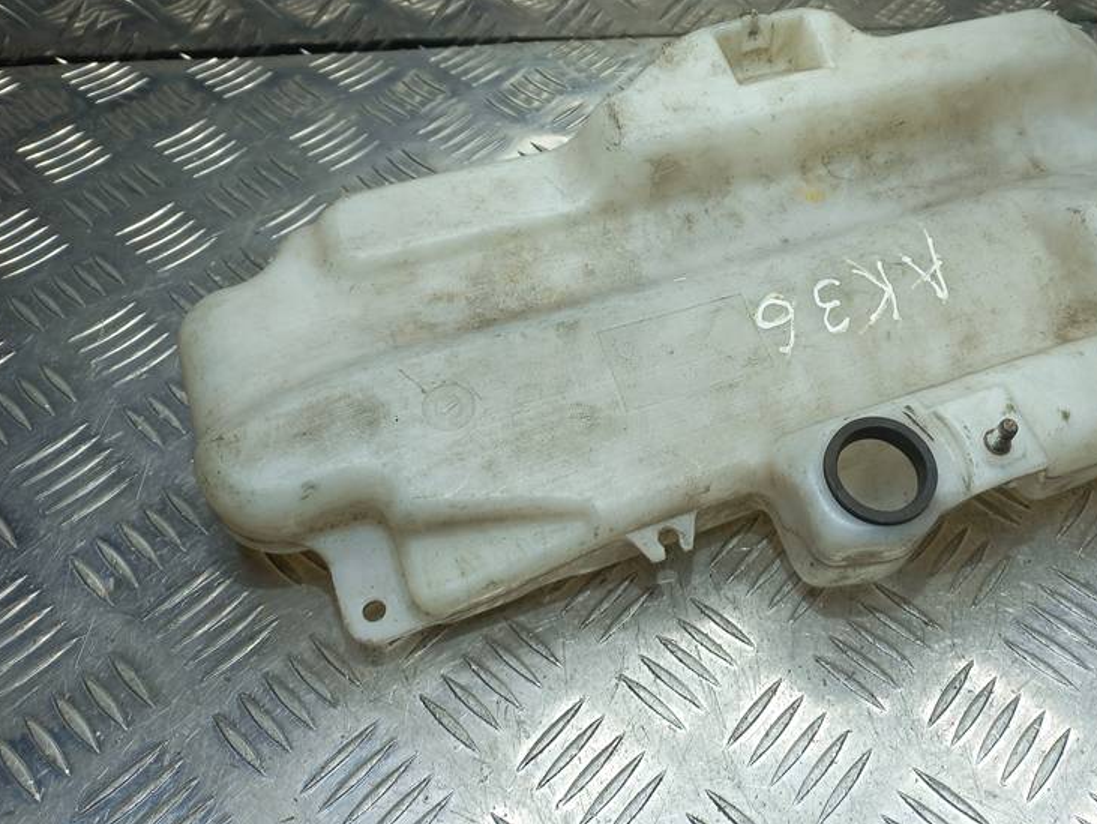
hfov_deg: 51.3
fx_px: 1110
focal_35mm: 35
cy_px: 284
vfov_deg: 40.3
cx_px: 758
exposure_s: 1/100
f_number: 1.8
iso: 40
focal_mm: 4.6
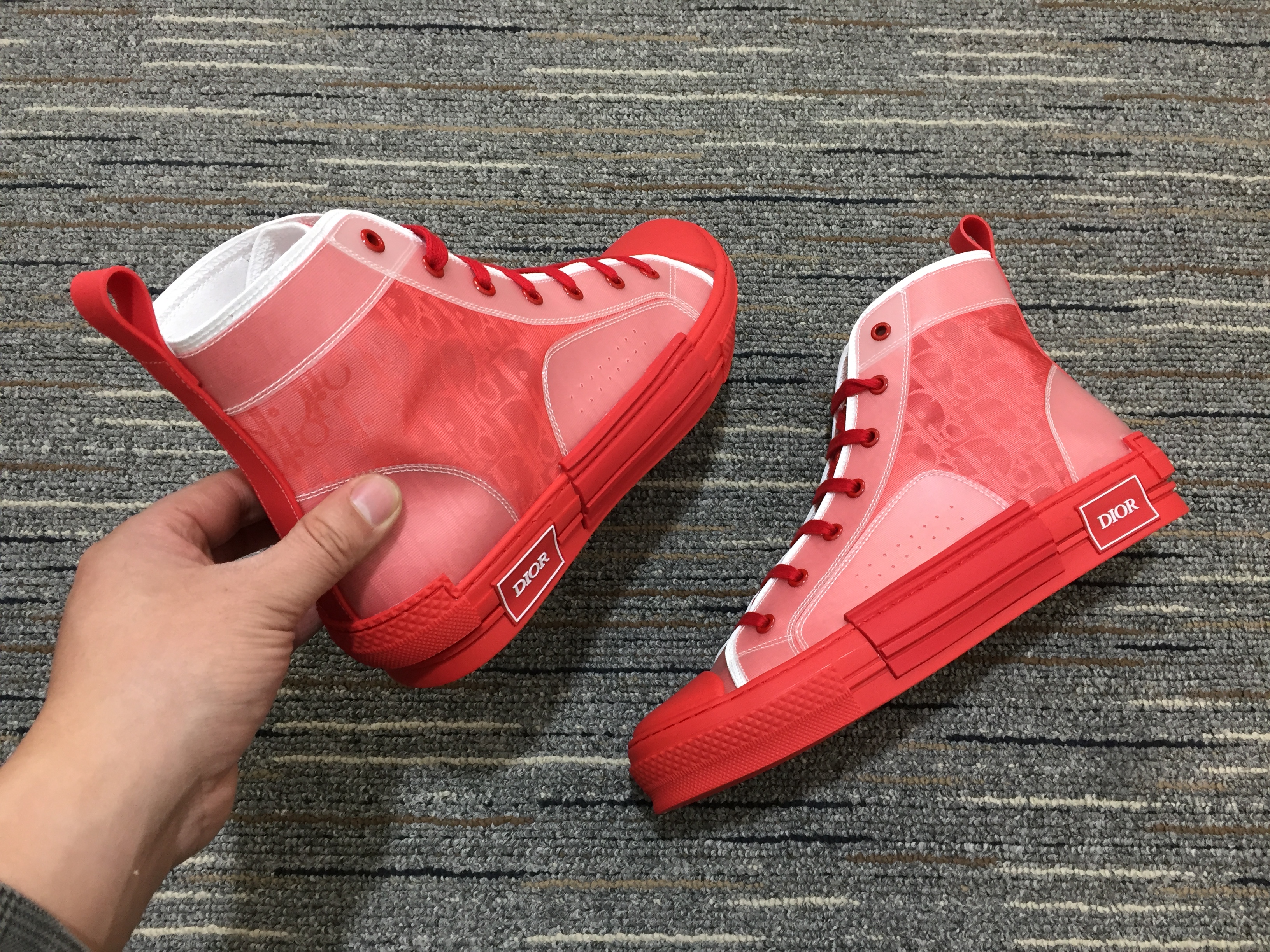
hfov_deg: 61.7
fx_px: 1064
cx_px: 635
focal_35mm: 29
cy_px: 476
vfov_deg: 48.2
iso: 125
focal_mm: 4.15
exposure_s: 1/33
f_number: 2.2
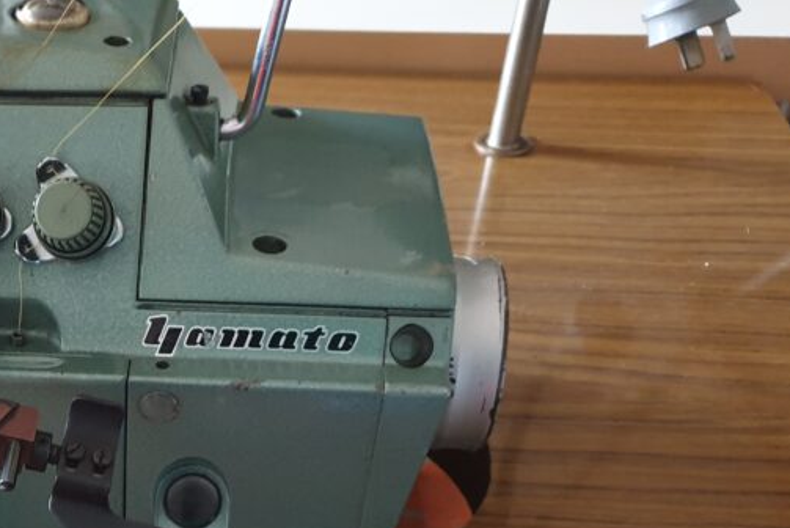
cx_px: 9
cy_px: 501
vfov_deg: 23.8
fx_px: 1208
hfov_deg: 33.3
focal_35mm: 55
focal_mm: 4.3
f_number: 1.5
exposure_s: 1/14
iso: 250
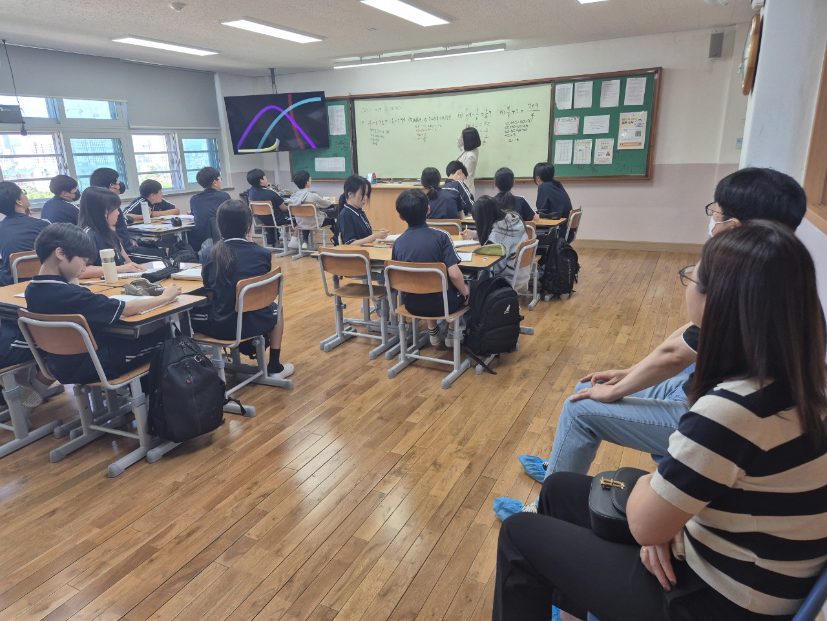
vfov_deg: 58.9
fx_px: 549
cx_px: 414
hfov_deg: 73.9
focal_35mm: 23
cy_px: 310
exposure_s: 1/120
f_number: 1.8
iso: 80
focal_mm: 5.4
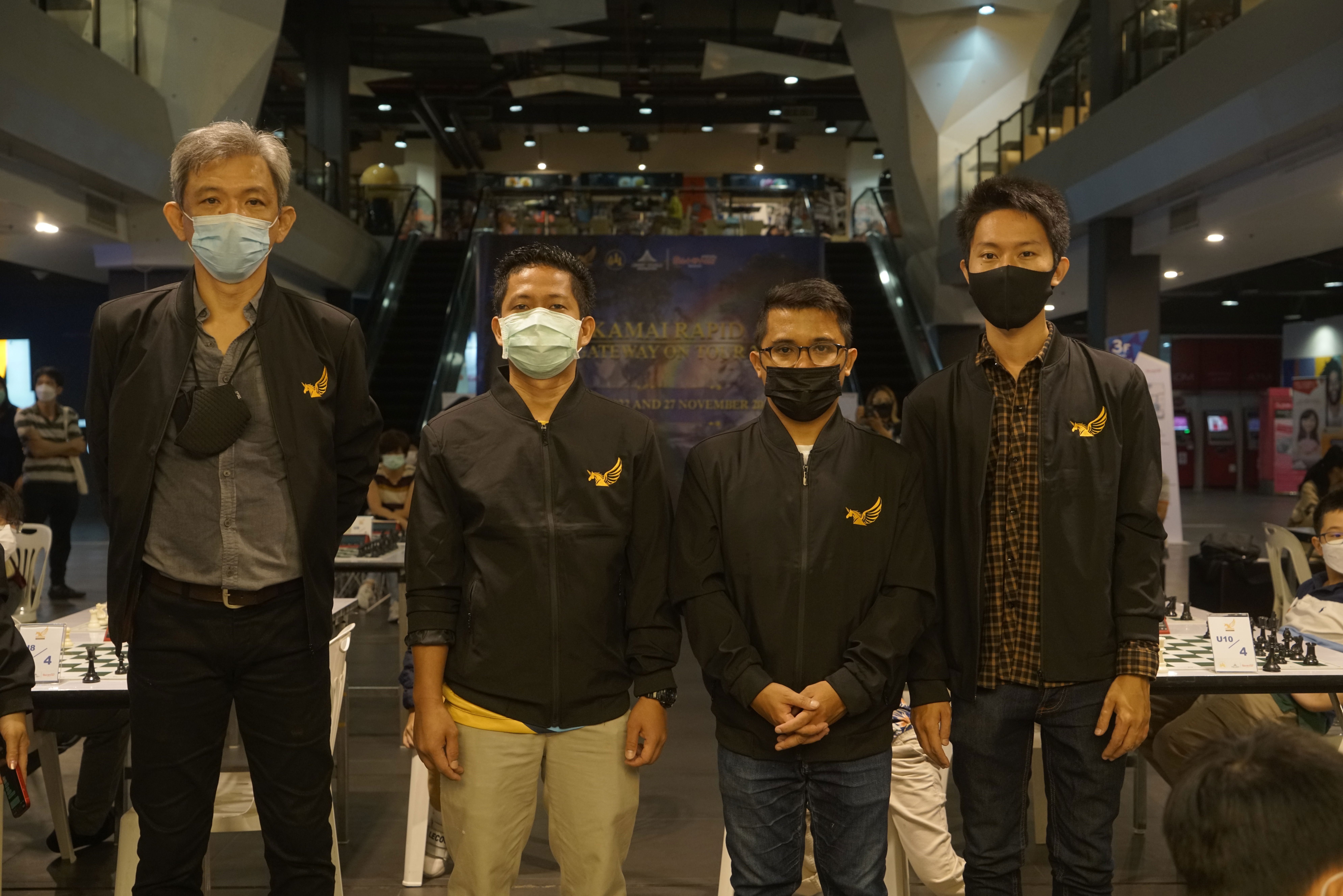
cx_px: 672
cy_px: 448
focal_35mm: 36
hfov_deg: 53.1
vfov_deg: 36.9
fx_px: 1343
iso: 2500
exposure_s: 1/100
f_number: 4.5
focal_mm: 36
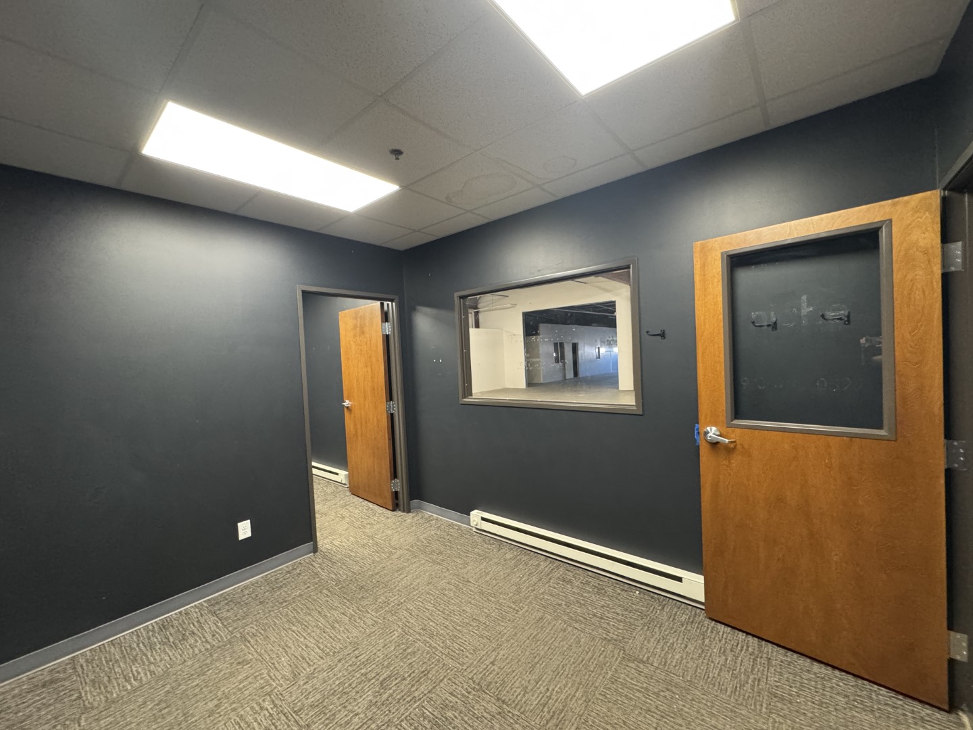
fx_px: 394
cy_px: 365
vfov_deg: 85.7
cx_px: 486
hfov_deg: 102.1
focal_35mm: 14
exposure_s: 1/60
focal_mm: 2.22
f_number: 2.2
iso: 800
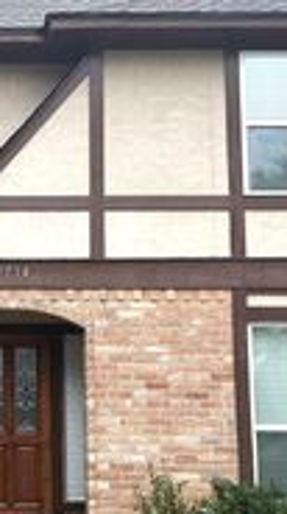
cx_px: -39
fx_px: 1046
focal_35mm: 77
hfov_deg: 15.2
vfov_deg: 27.5
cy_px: 286
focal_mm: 5.7
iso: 50
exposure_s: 1/909
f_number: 1.5
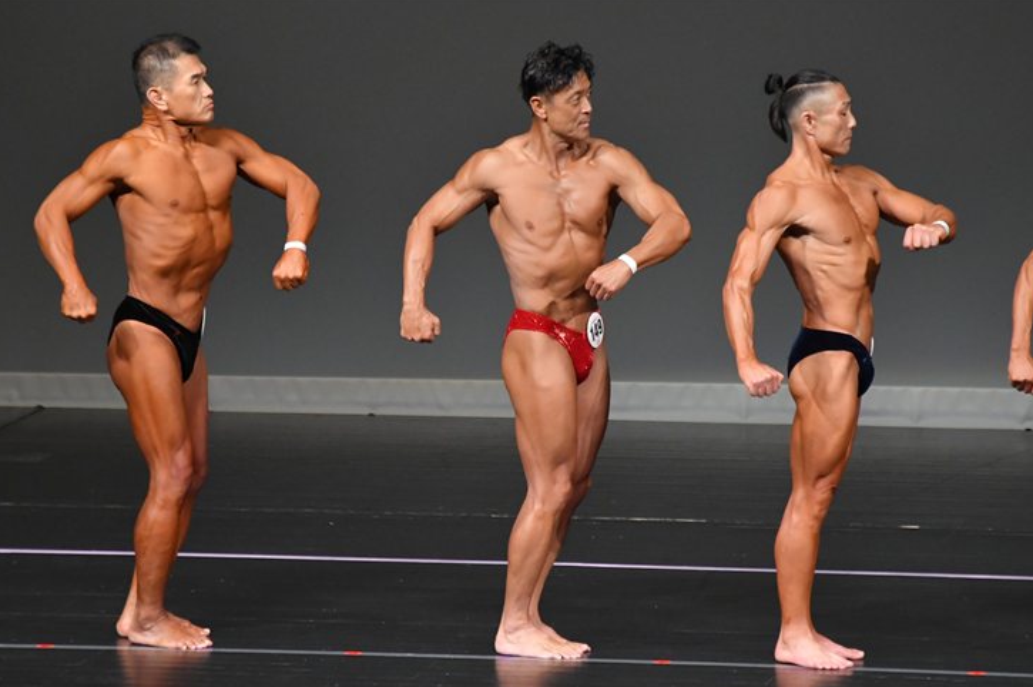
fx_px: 10578
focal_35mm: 369
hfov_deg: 5.6
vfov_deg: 3.7
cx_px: 492
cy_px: 361
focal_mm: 230
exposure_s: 1/400
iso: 4000
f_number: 5.6
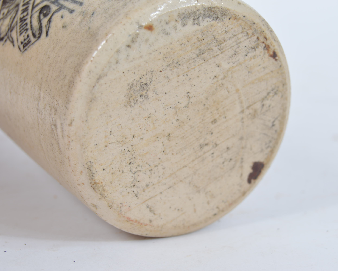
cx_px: 187
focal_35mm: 94
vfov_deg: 16.4
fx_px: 936
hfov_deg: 20.5
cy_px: 135
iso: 100
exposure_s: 1/80
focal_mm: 55
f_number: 9
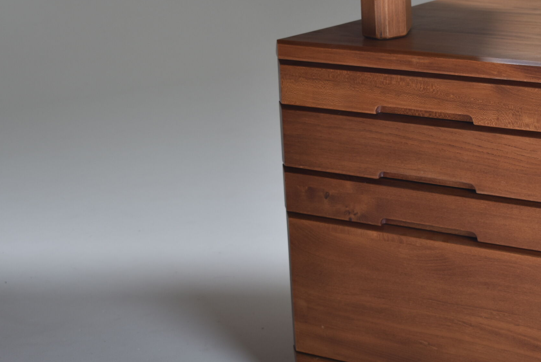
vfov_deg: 12.8
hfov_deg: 19.0
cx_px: 403
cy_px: 148
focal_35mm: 107
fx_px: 1609
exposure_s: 1/200
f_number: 4.8
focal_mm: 40
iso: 100
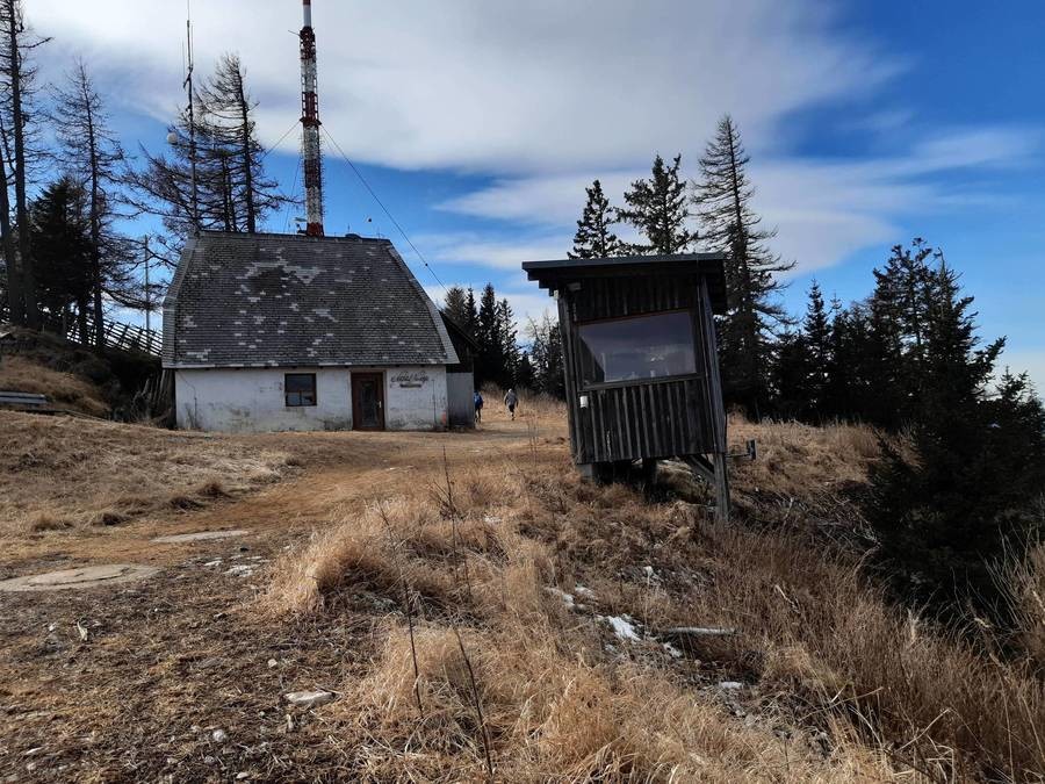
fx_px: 785
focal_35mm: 26
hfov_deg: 67.3
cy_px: 392
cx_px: 522
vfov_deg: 53.1
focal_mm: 3.92
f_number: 1.7
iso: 40
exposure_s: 1/1418
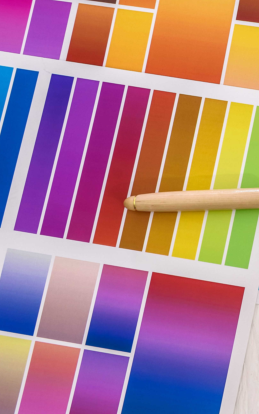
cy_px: 76
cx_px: 478
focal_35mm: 101
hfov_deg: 11.9
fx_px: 1141
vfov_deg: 20.3
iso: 400
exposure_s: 1/160
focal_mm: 35
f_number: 9
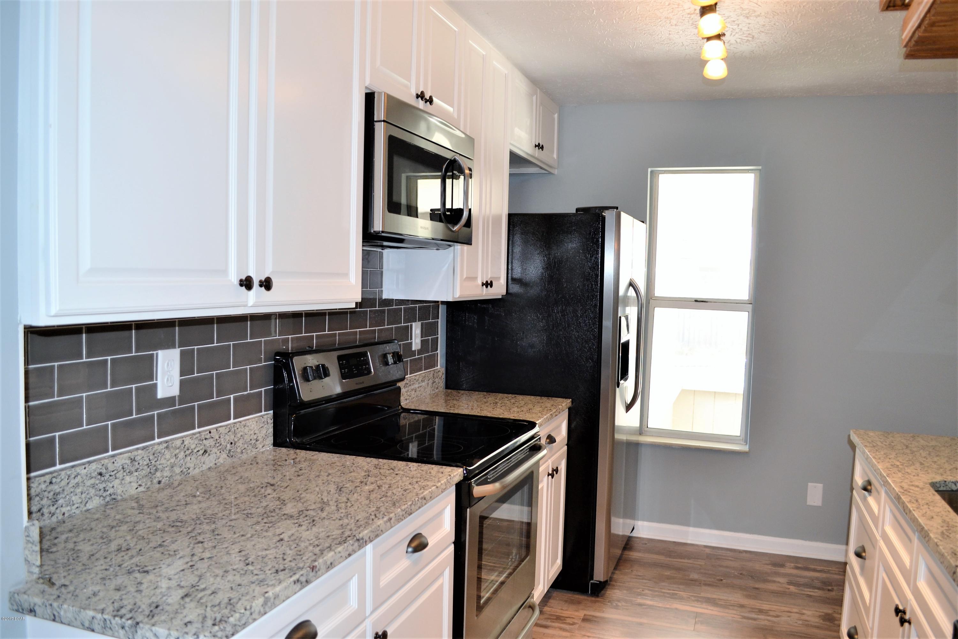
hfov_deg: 67.4
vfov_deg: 47.9
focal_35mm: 27
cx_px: 479
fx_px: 718
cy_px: 320
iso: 400
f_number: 4
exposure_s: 1/60
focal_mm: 18
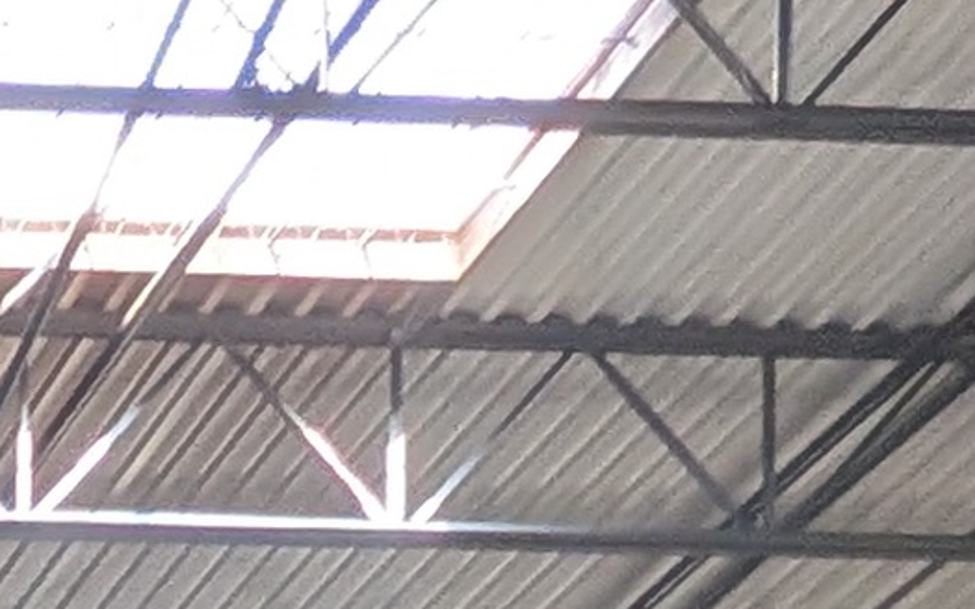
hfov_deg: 15.2
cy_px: 2293
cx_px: -1073
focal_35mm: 105
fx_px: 2790
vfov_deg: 8.3
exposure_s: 1/54.8
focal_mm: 1.54
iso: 132
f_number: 2.2
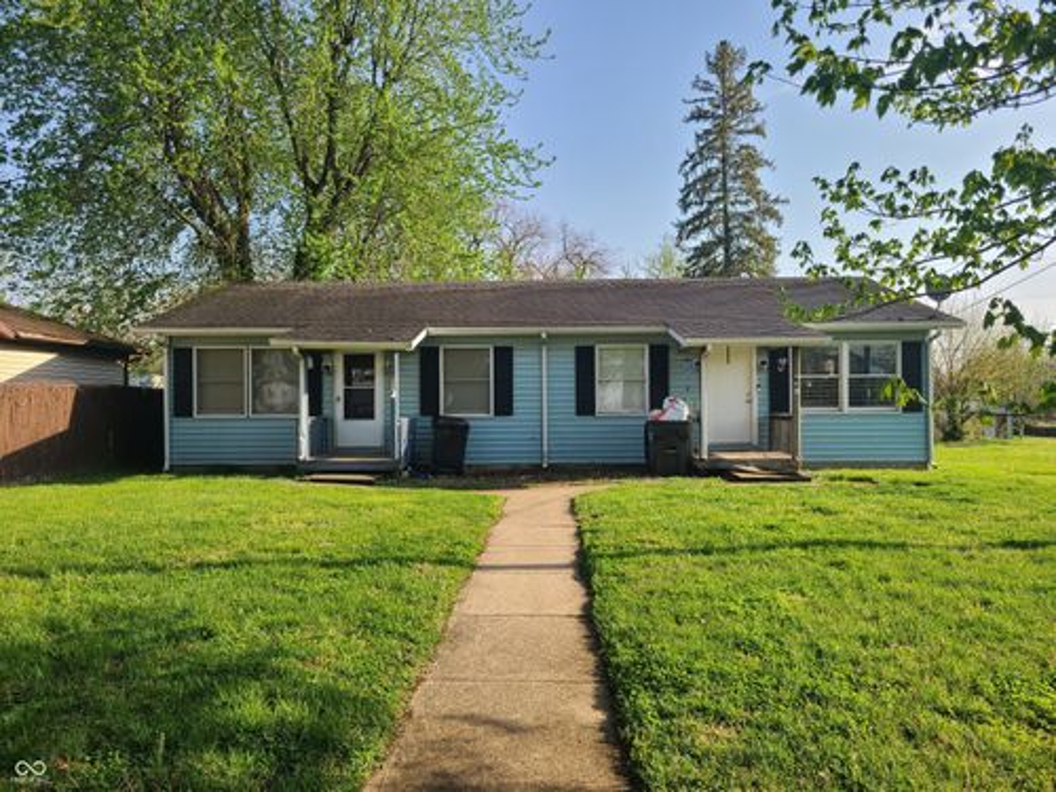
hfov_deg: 67.3
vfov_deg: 53.1
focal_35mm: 26
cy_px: 396
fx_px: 793
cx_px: 528
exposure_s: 1/1179
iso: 40
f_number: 1.8
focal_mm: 5.4
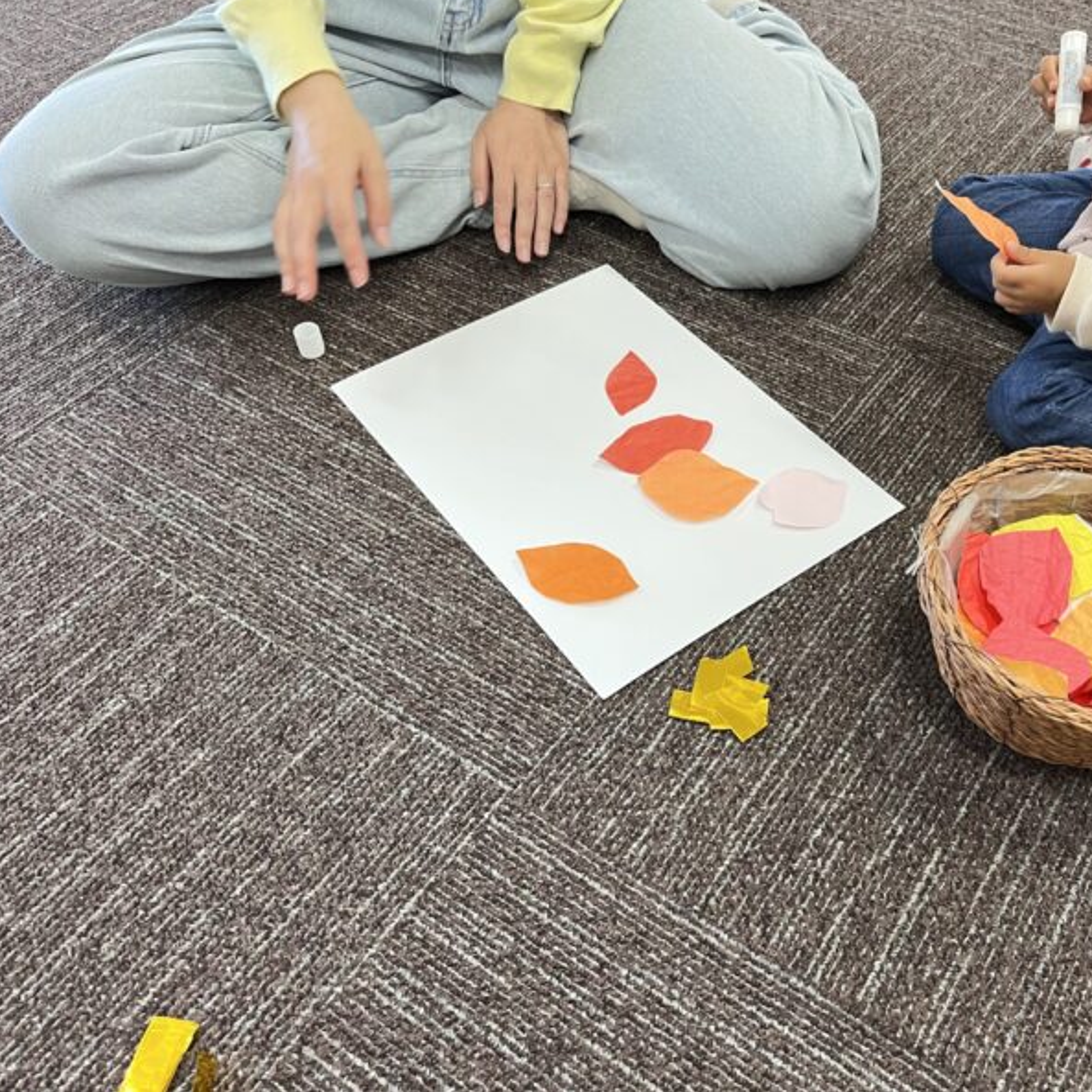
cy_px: 543
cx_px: 722
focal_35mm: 31
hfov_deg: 51.6
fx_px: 1106
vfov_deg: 52.5
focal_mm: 5.1
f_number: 1.6
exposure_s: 1/60
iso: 125
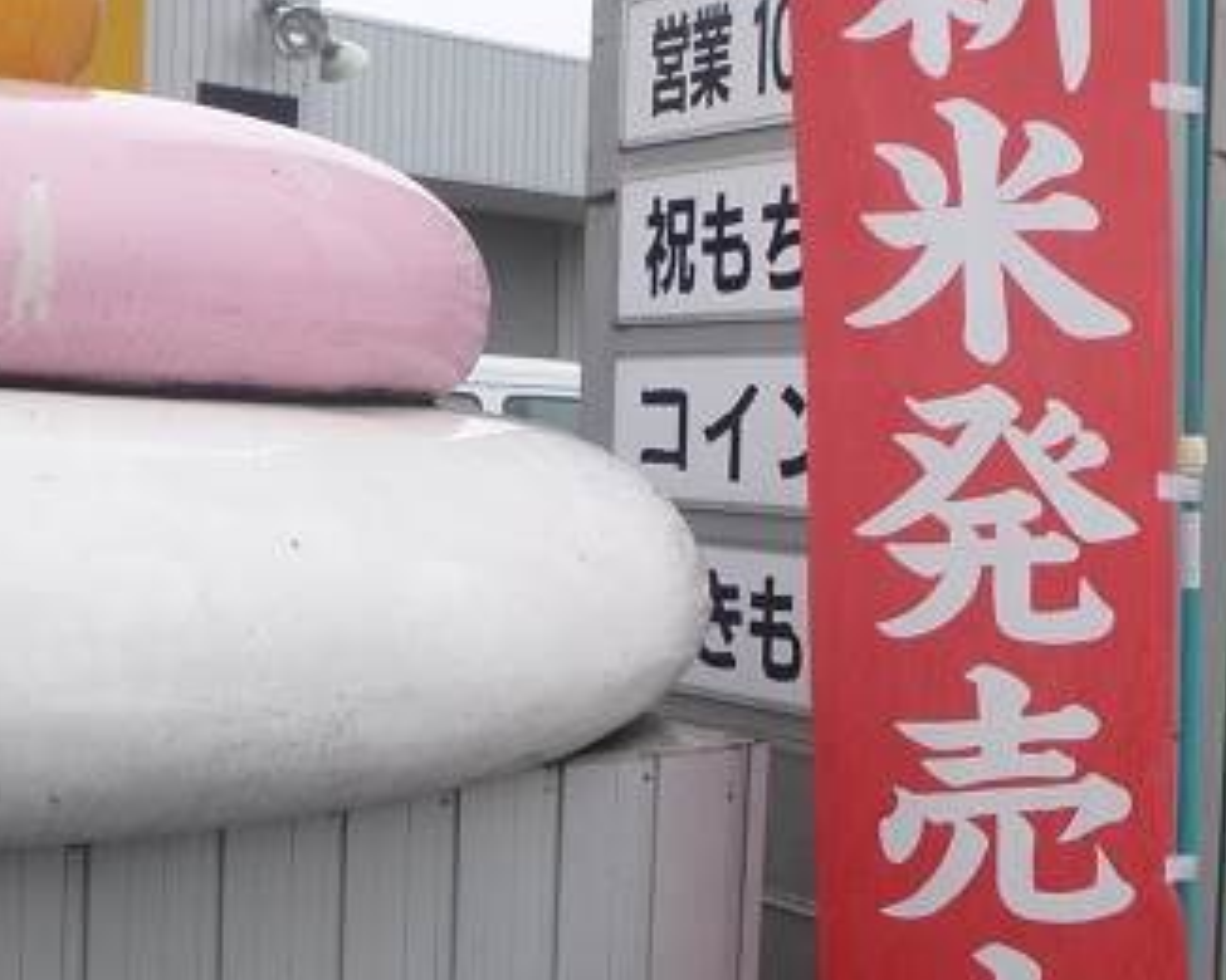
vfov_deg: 29.1
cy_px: 514
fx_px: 1887
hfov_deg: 34.9
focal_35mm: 52
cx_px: 973
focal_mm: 4.5
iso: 125
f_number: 3.9
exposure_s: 1/60
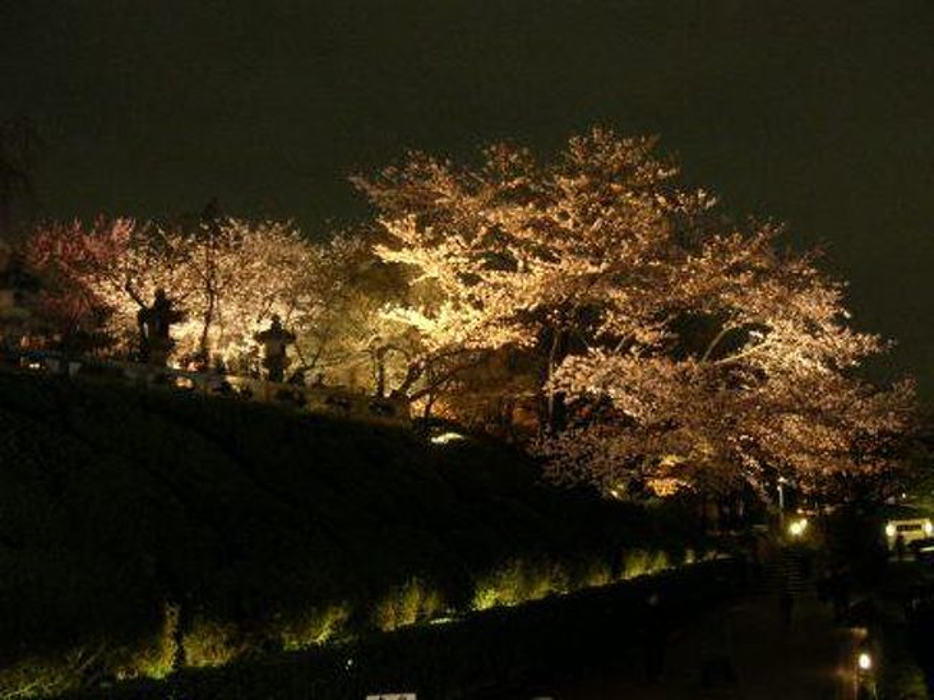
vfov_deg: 37.7
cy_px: 350
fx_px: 1025
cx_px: 467
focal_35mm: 38
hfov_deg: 49.0
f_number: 2.8
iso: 400
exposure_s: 1/1.7
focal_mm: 5.8
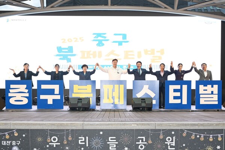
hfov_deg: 45.4
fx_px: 269
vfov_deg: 31.2
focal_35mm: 43
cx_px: 112
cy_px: 75
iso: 2000
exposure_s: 1/125
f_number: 6.3
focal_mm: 43
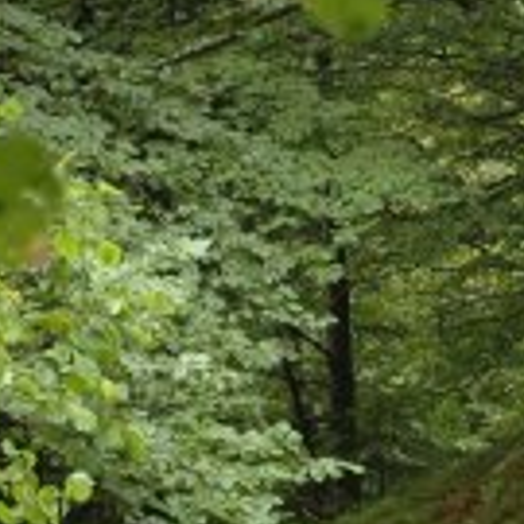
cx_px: 598
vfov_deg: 6.4
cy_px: 664
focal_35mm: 272
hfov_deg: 6.4
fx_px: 4658
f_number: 4.5
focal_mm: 40
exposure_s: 1/60
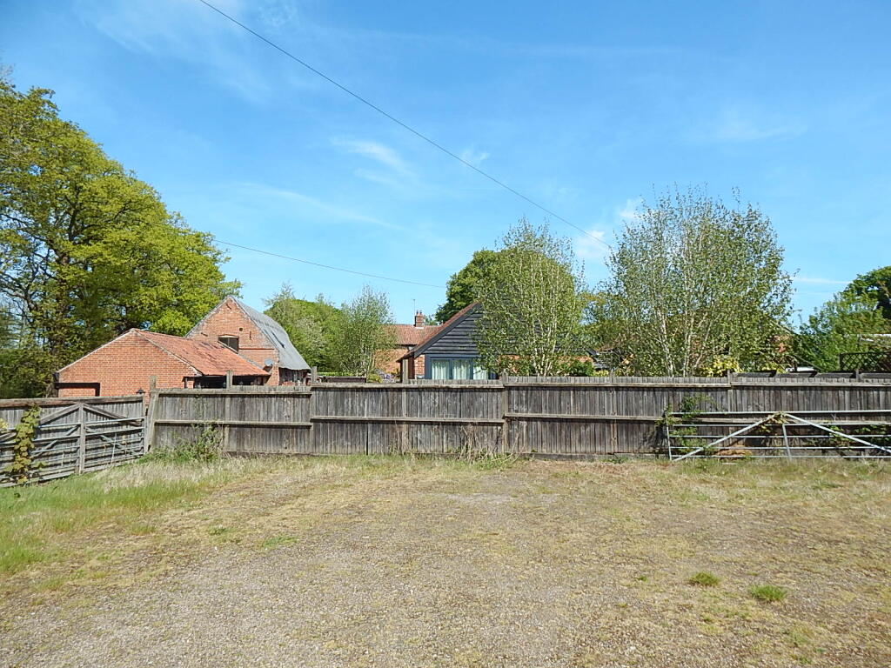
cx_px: 446
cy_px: 334
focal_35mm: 22
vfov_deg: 61.1
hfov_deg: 76.4
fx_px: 566
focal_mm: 4
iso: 125
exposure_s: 1/1500
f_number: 3
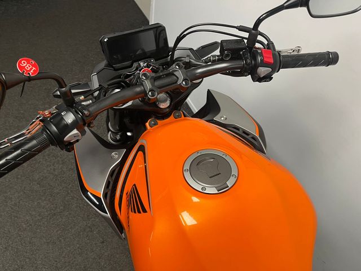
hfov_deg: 67.3
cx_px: 180
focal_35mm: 26
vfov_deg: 53.1
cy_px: 136
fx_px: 271
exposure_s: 1/50
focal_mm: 5.1
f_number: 1.6
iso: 100
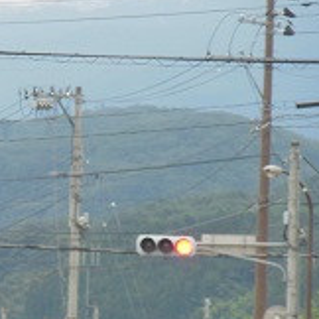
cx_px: -3
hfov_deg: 3.5
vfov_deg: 3.5
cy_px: 202
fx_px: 5255
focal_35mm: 504
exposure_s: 1/160
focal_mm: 45
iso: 125
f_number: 5.8
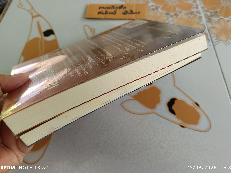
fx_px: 174
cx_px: 117
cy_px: 84
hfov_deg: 67.3
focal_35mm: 26
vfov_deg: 53.1
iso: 257
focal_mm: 5.31
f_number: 1.7
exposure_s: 1/50
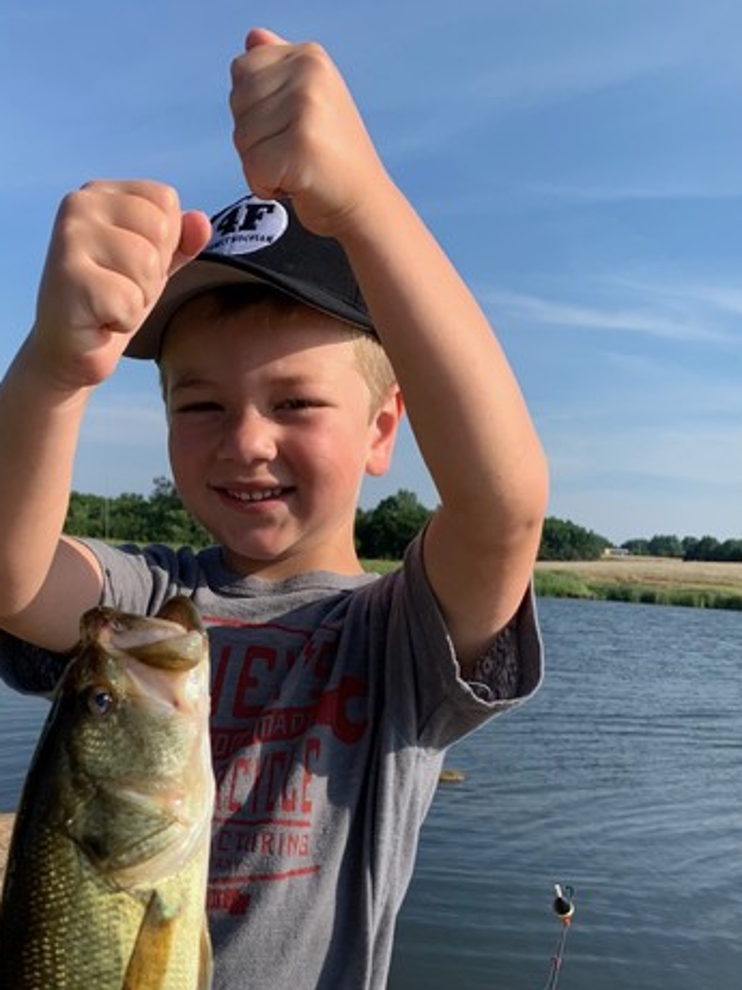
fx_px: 1143
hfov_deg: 35.5
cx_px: 237
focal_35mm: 40
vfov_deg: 45.5
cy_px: 720
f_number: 1.8
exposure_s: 1/1634
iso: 25
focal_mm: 4.25
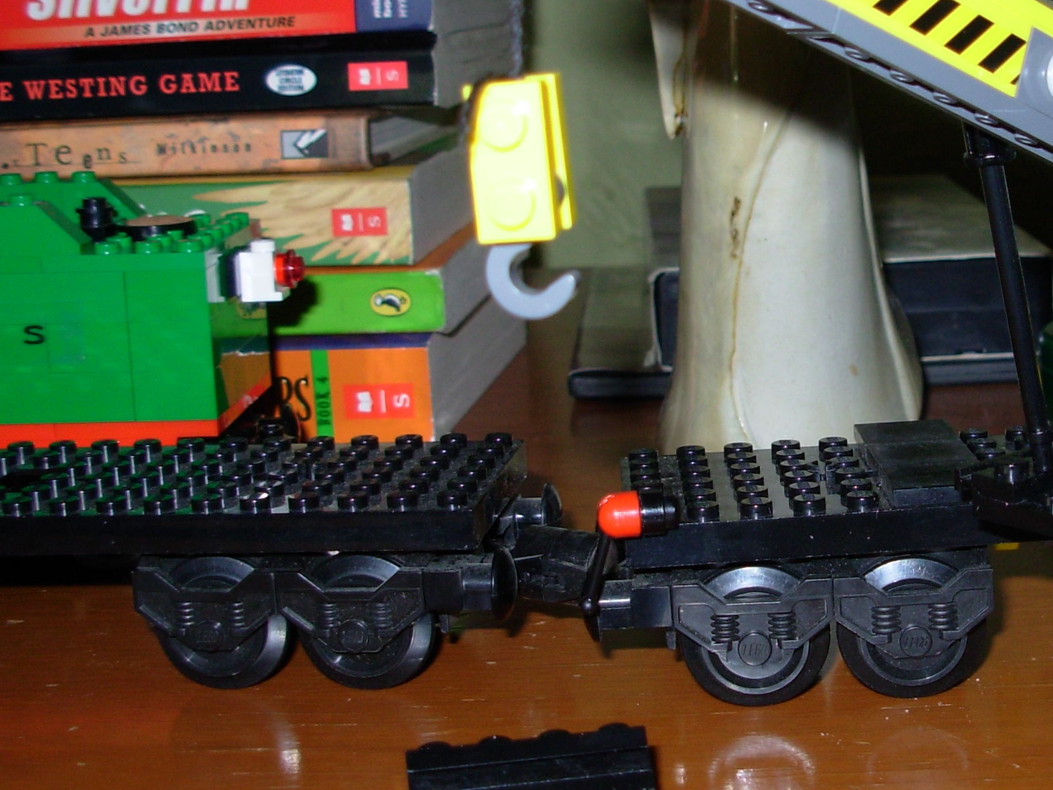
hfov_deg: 28.7
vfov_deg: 22.2
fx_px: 2008
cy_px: 327
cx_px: 856
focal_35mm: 66
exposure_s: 1/32
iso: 50
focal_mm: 6.3
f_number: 2.9
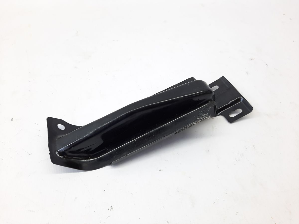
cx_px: 150
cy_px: 112
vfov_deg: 54.9
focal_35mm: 25
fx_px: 216
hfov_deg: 69.4
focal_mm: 4.6
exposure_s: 1/50
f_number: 2
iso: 80
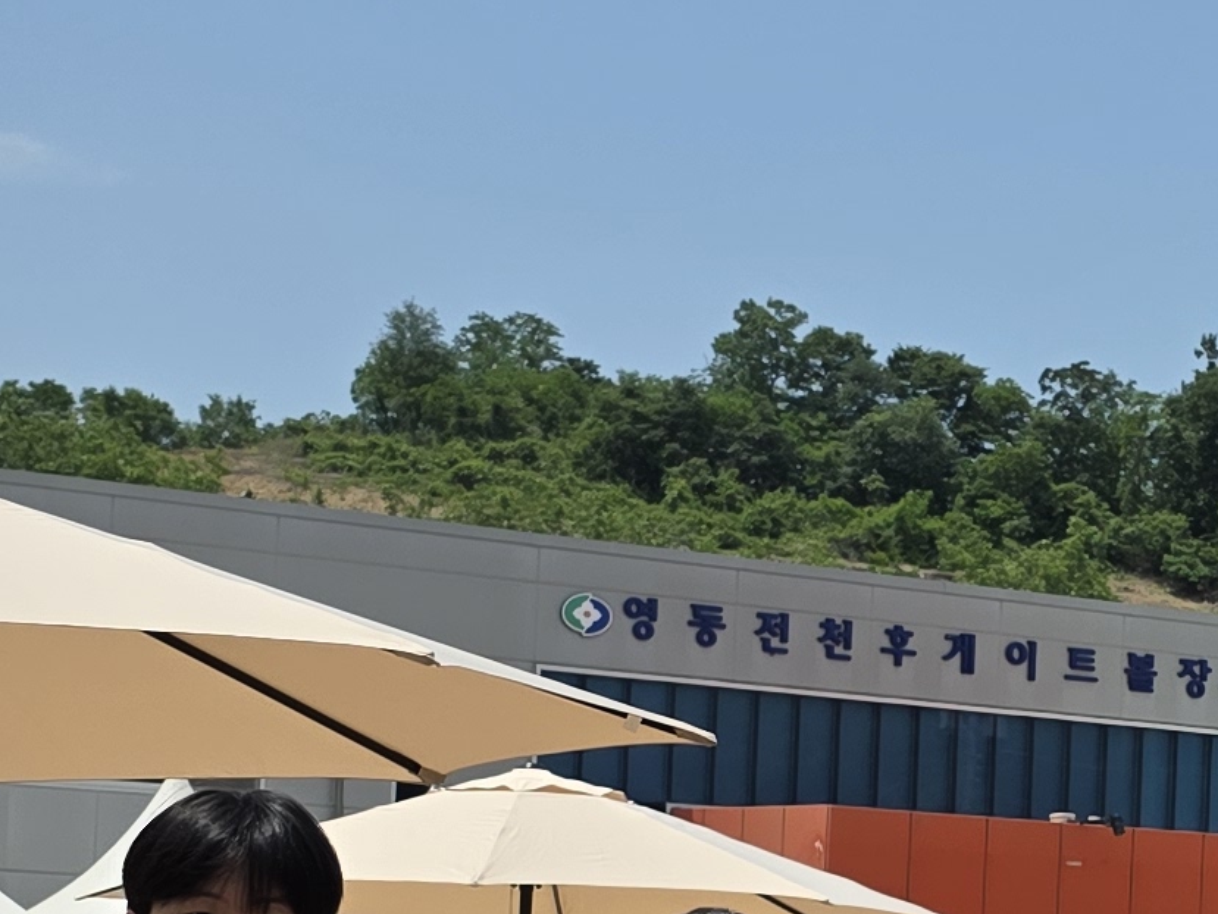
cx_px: 1316
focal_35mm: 111
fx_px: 3906
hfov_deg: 17.2
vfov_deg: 13.2
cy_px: 886
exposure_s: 1/7944
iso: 64
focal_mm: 6.3
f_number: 1.7
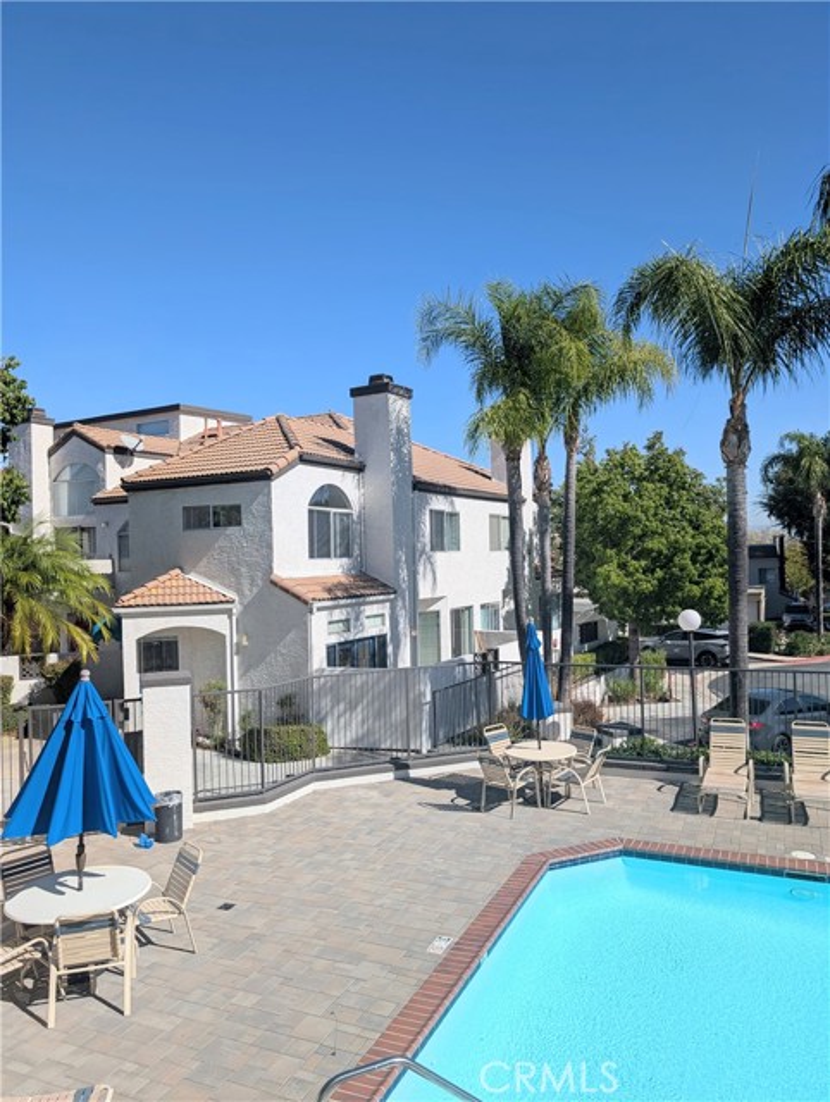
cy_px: 551
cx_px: 415
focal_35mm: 24
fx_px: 765
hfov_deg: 56.9
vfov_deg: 71.5
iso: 20
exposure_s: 1/1845
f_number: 1.68
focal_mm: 6.9
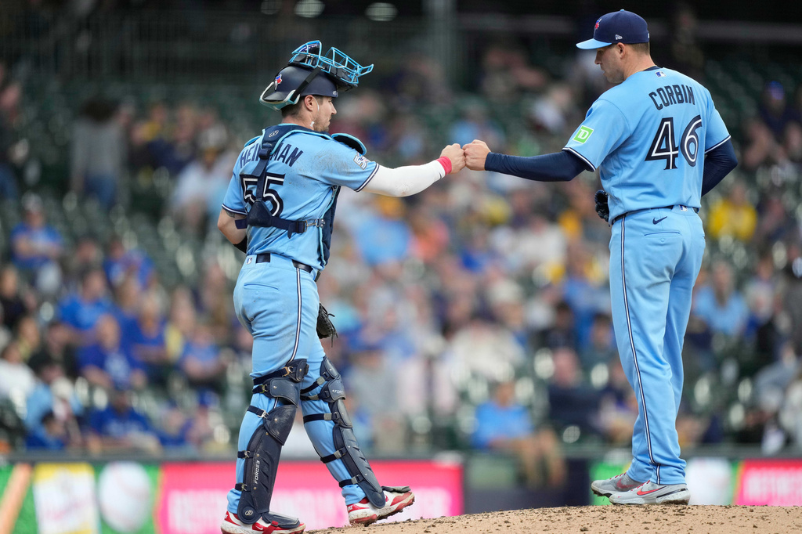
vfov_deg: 3.4
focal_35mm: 400
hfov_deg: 5.2
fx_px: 8908
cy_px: 267
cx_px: 401
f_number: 2.8
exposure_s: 1/1600
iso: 2000
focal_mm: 400
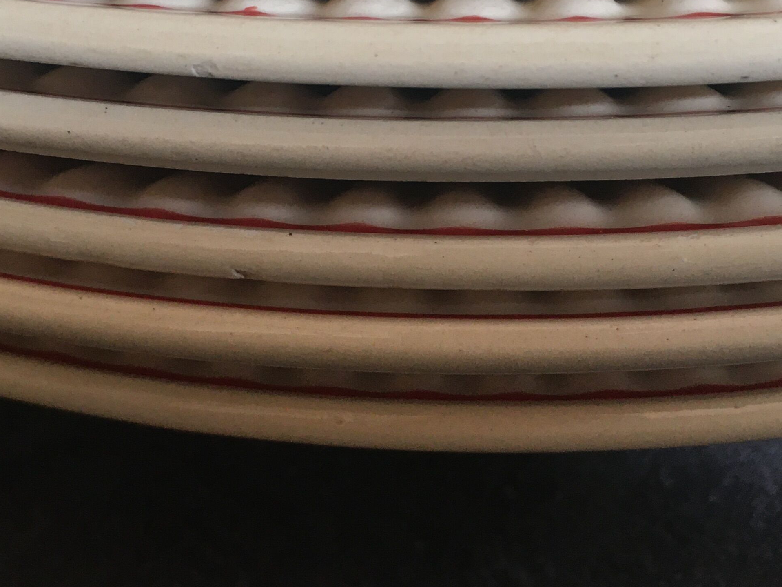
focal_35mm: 61
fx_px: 1378
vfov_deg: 24.0
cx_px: 390
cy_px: 233
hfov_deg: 31.7
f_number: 2.2
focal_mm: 4.15
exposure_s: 1/33
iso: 40
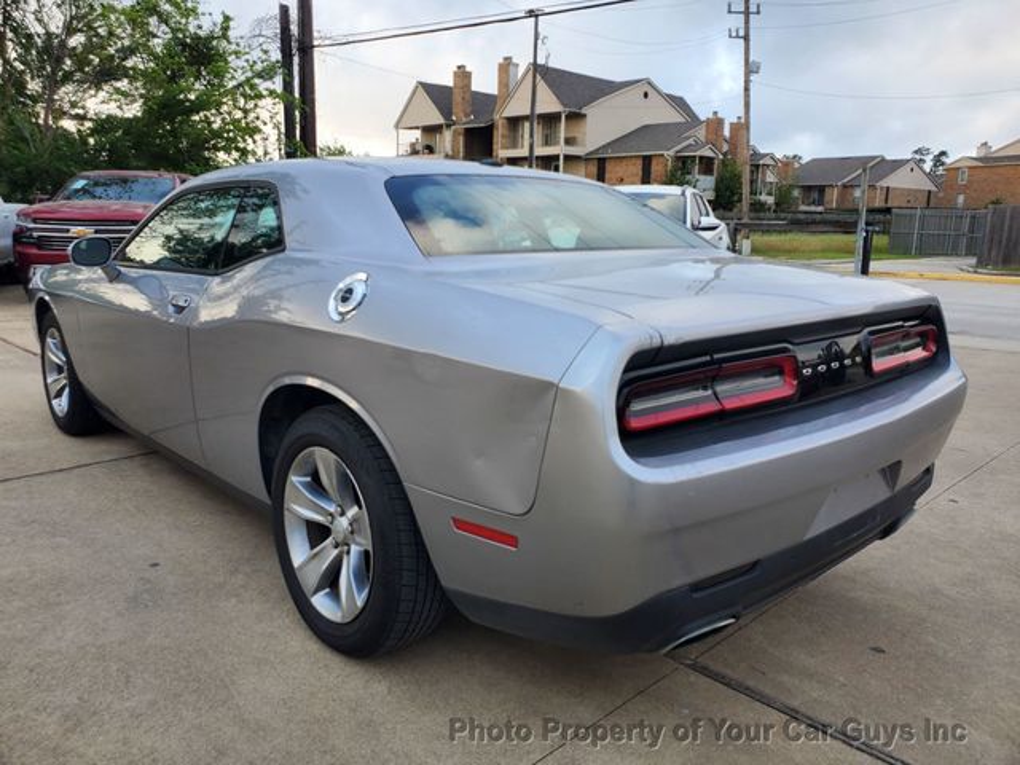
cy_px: 382
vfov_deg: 53.1
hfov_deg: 67.3
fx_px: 766
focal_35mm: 26
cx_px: 510
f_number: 2.4
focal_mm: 4.3
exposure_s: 1/189
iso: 50
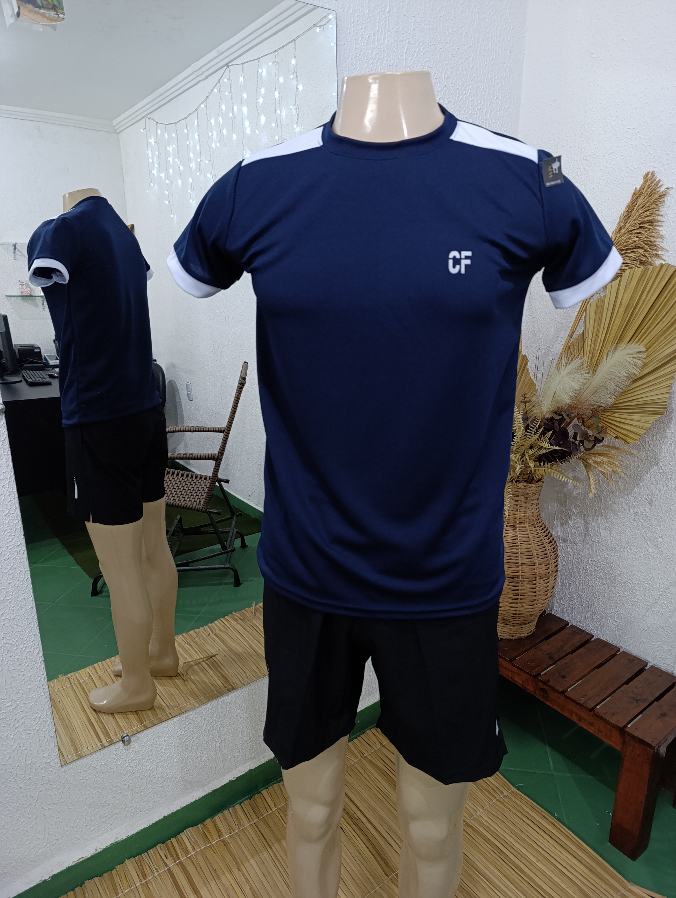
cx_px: 338
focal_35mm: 23
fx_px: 597
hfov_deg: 59.0
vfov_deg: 73.8
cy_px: 449
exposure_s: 1/60
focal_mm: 6.14
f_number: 1.6
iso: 1250
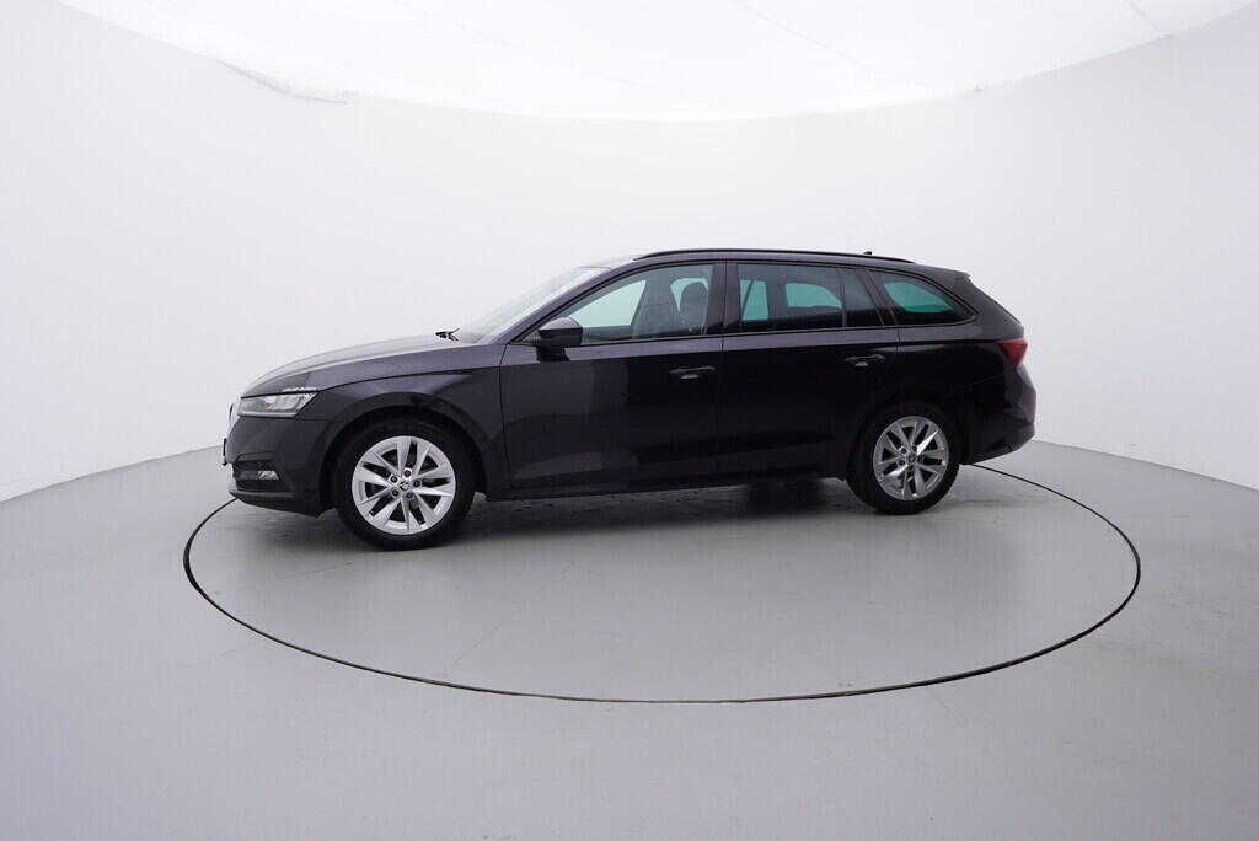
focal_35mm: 22
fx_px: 787
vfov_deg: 56.2
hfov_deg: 77.3
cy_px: 420
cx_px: 630
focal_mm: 15
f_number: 5
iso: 200
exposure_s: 1/80
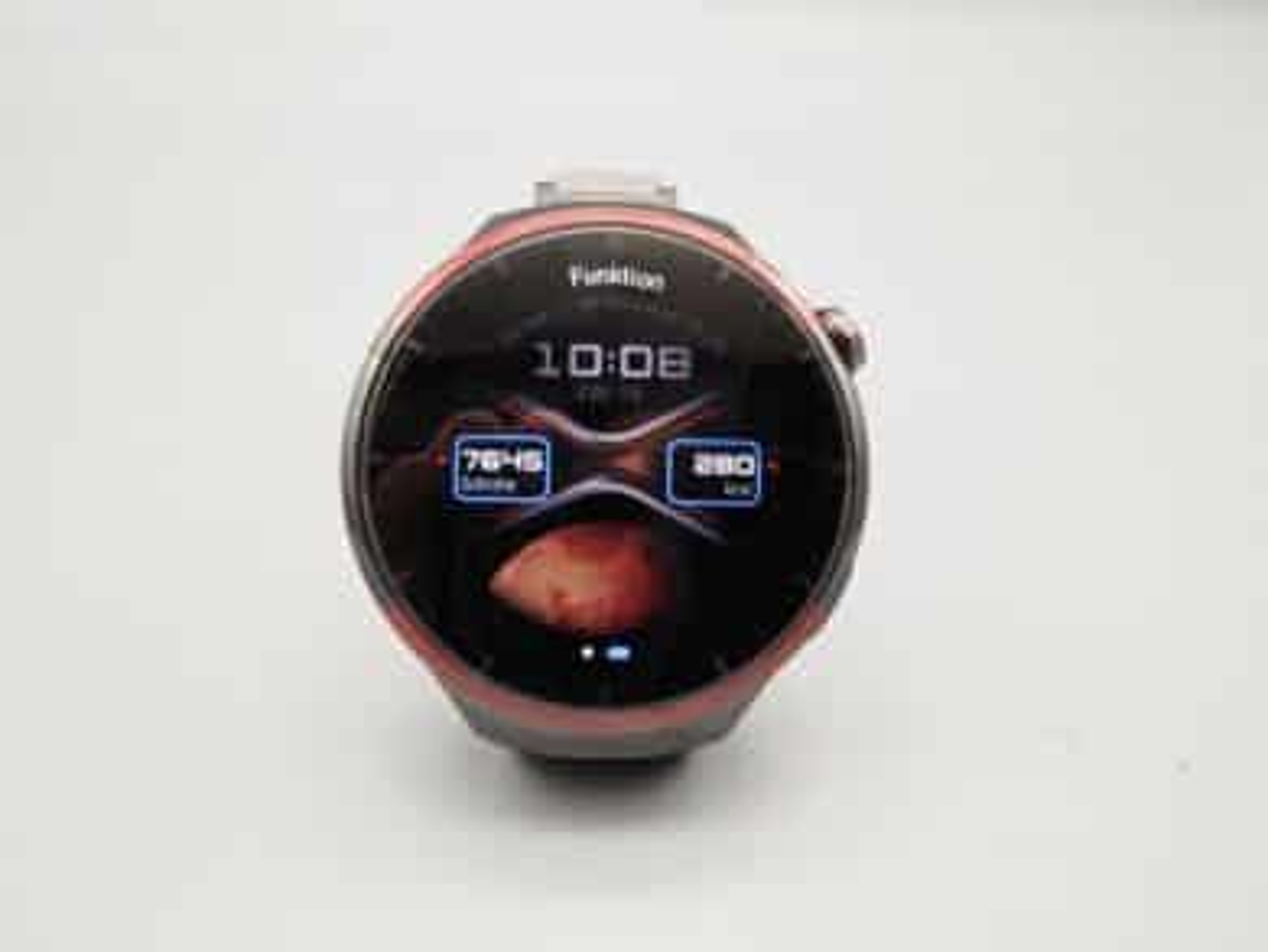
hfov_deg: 73.9
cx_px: 634
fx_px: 843
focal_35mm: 23
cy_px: 476
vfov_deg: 58.9
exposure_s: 1/100
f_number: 1.8
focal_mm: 2.03
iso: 50
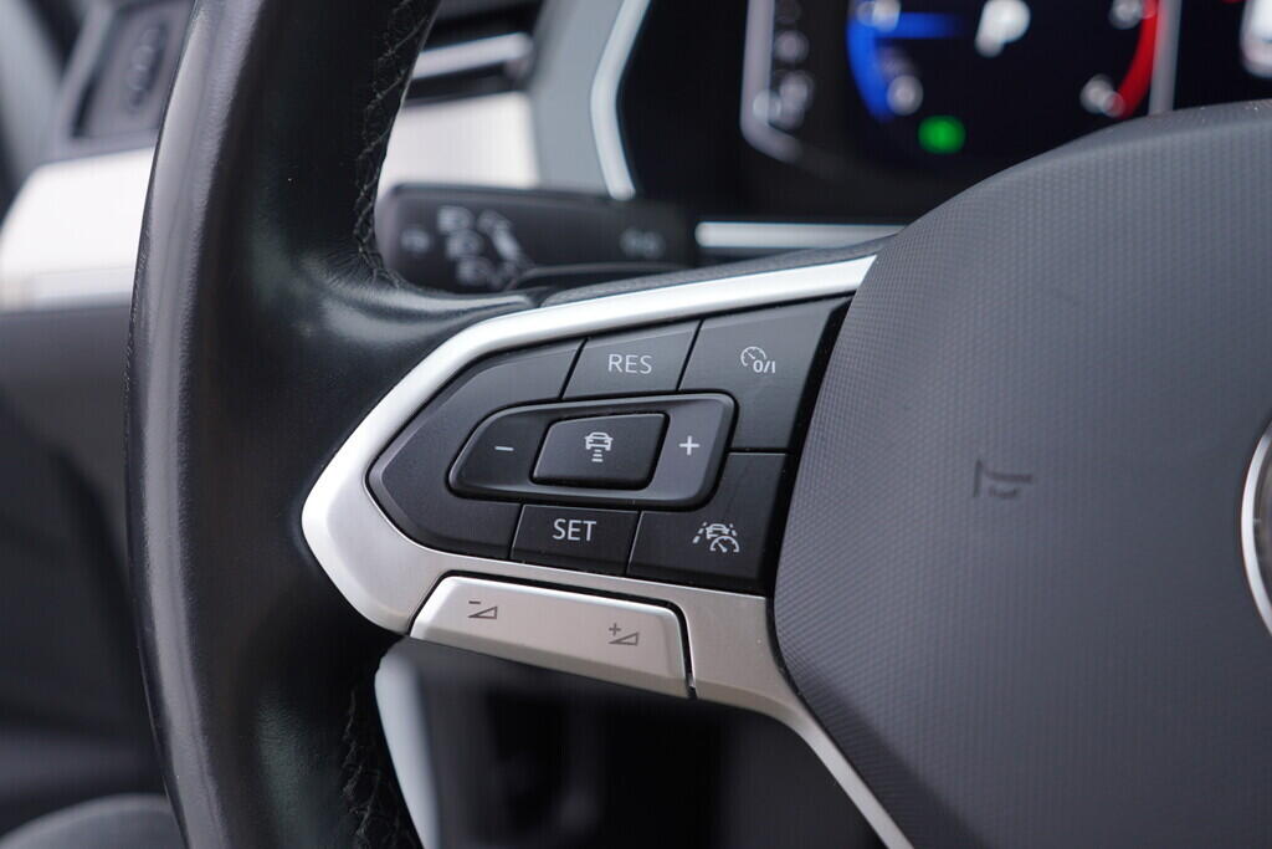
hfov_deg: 53.1
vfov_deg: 36.9
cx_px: 636
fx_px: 1272
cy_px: 424
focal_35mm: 36
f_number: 2.8
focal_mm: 24
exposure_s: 1/40
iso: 125
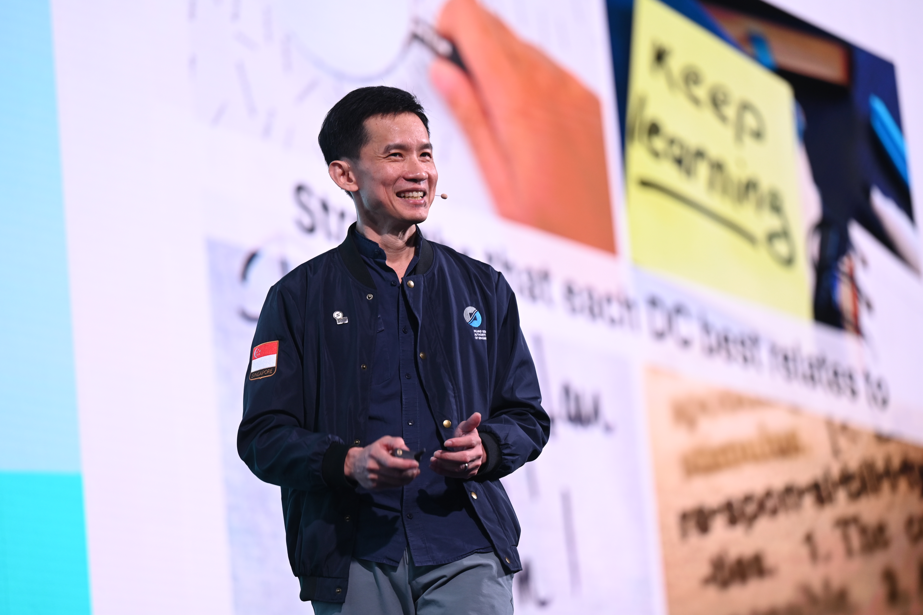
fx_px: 3716
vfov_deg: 9.5
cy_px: 308
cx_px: 462
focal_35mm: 145
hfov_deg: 14.2
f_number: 2.8
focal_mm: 145
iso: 800
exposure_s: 1/200
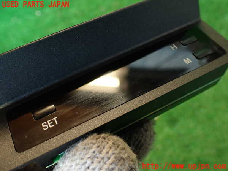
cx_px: 114
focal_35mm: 32
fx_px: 211
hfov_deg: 56.8
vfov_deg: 44.2
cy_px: 86
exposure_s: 1/30
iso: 250
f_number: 2.4
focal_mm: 5.79
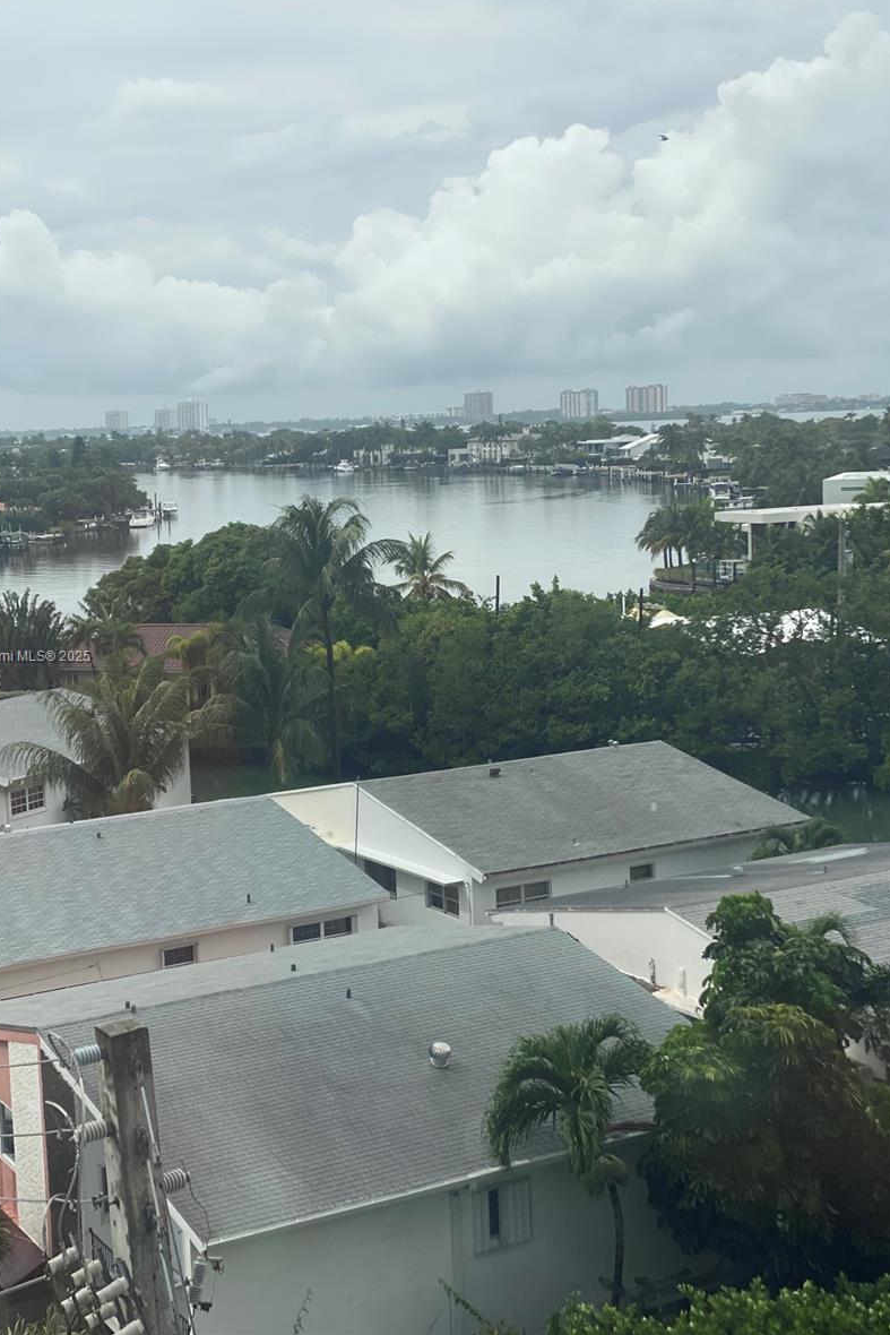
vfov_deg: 36.2
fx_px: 2039
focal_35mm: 55
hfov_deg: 24.6
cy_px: 657
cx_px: 392
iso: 20
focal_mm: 6
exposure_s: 1/786
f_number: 2
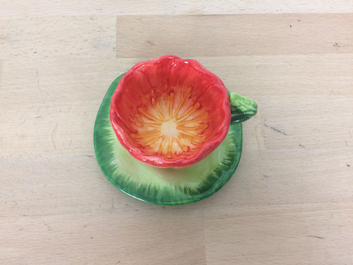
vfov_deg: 48.2
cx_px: 176
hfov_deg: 61.7
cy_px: 132
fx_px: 296
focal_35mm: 29
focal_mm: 4.15
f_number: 2.2
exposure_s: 1/33
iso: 80
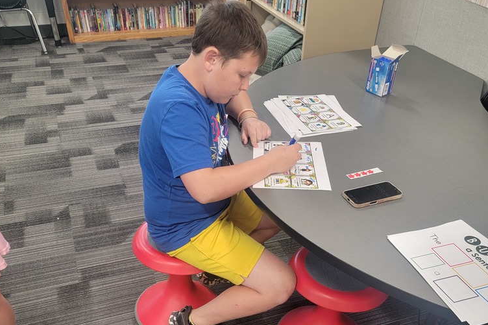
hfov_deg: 55.8
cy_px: 247
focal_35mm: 34
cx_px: 240
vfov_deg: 37.8
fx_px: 461
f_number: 1.8
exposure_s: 1/120
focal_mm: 6.7
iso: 250
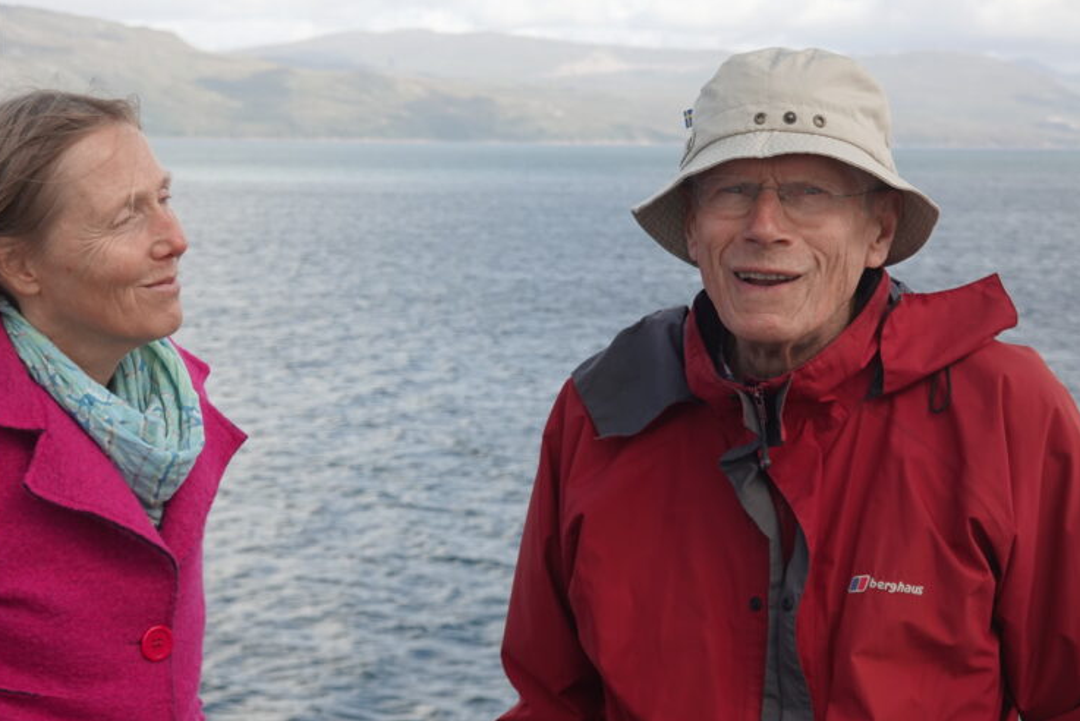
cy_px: 377
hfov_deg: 24.4
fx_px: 2491
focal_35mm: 83
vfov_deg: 16.5
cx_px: 432
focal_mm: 24.84
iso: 125
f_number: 4
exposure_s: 1/500
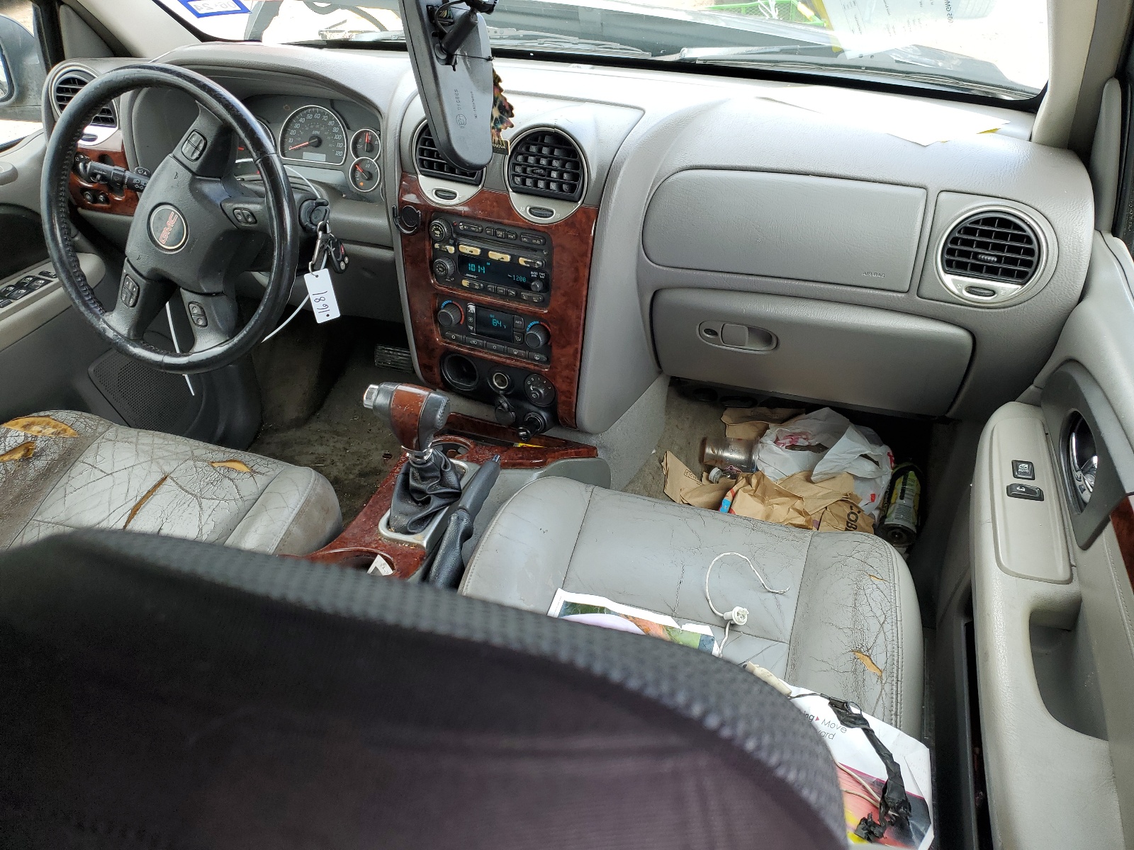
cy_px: 425
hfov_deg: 67.3
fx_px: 852
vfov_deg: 53.1
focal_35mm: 26
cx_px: 567
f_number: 1.5
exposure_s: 1/196
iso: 50
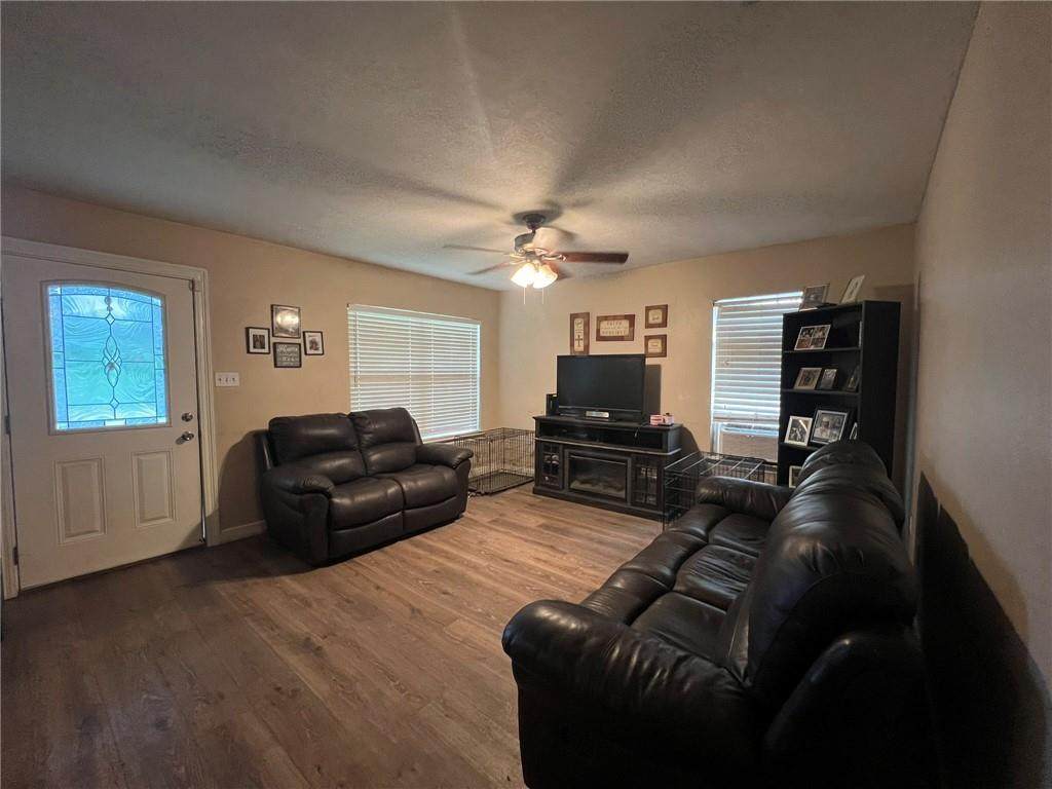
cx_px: 526
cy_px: 394
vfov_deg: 89.9
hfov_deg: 106.2
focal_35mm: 13
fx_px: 395
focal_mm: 1.57
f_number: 1.8
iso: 400
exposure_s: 1/60
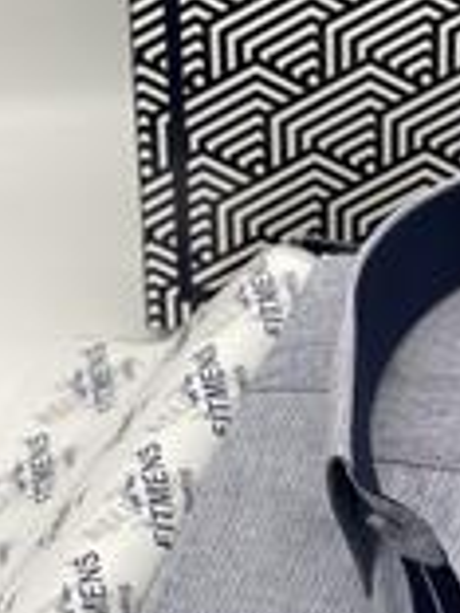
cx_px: 539
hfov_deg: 10.6
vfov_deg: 14.2
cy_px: 481
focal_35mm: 138
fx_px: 2445
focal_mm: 6
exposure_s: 1/122
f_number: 2
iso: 40
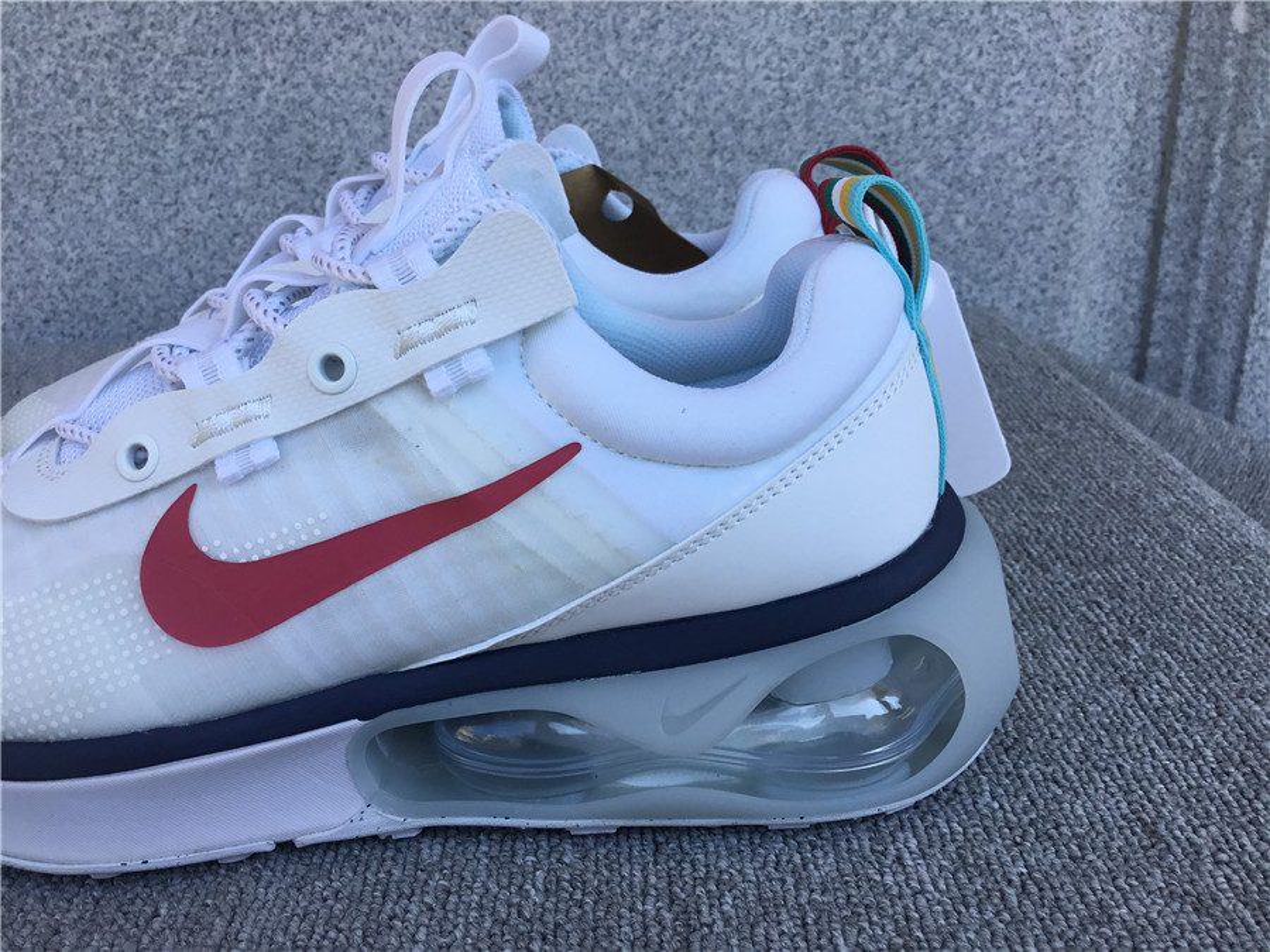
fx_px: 1137
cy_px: 476
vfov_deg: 45.4
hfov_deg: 58.4
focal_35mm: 31
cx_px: 635
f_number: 2.4
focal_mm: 3.3
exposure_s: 1/426
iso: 25
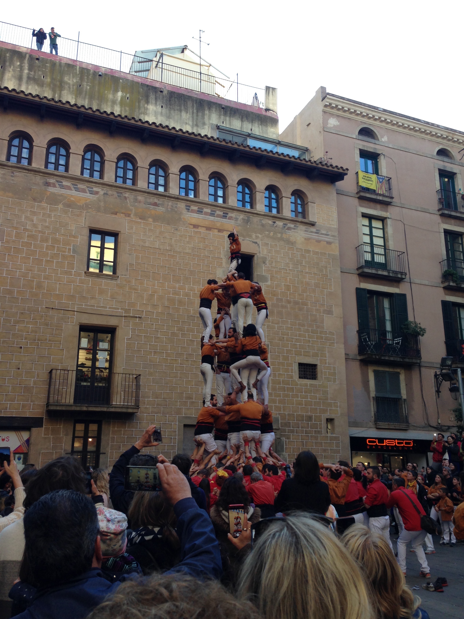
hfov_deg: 42.9
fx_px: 590
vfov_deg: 55.4
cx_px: 232
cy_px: 310
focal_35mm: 33
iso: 50
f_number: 2.4
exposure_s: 1/165
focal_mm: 4.12
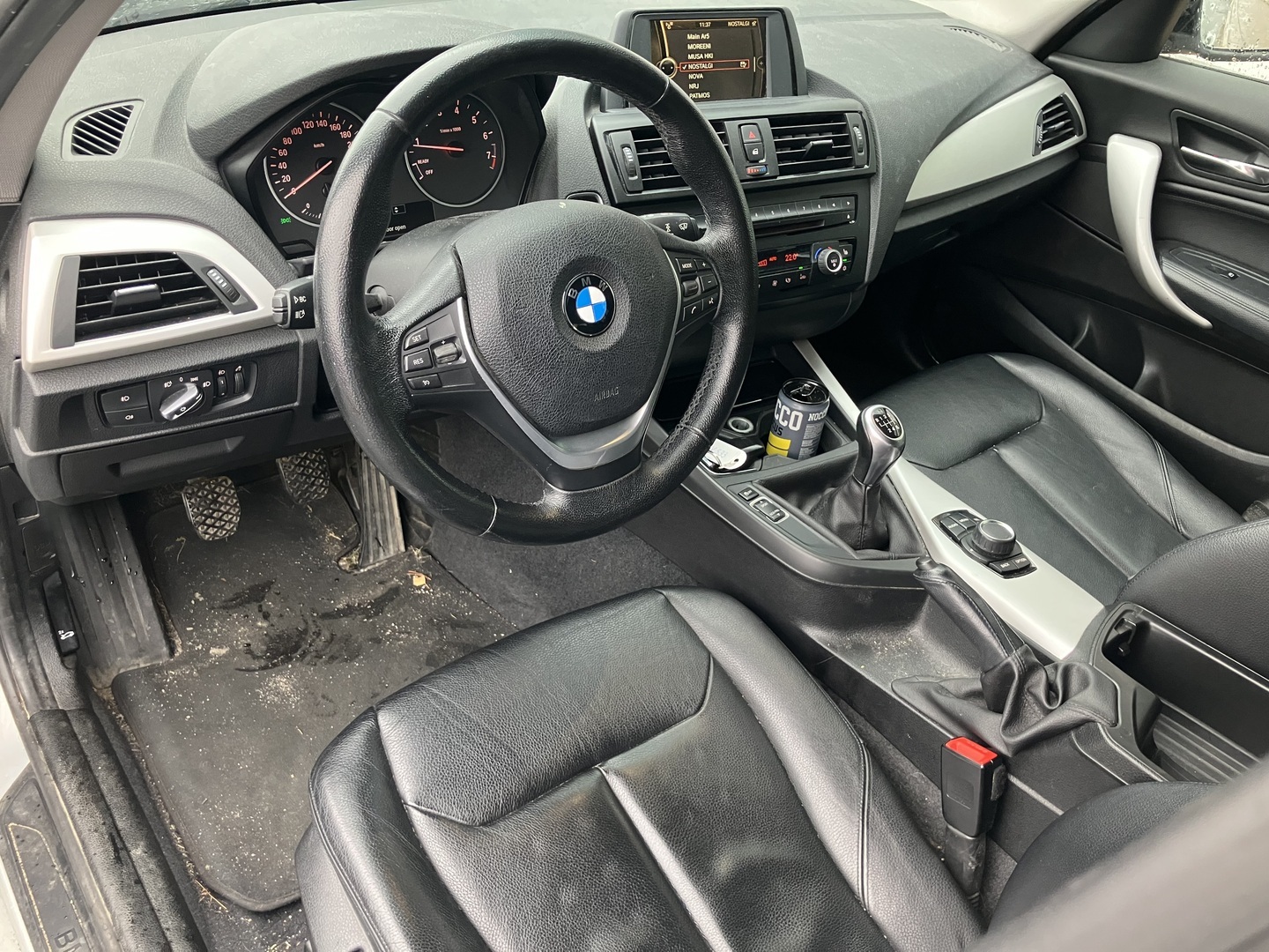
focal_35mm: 28
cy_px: 476
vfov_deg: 49.7
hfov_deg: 63.4
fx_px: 1026
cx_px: 634
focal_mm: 3.99
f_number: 1.8
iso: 200
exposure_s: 1/60
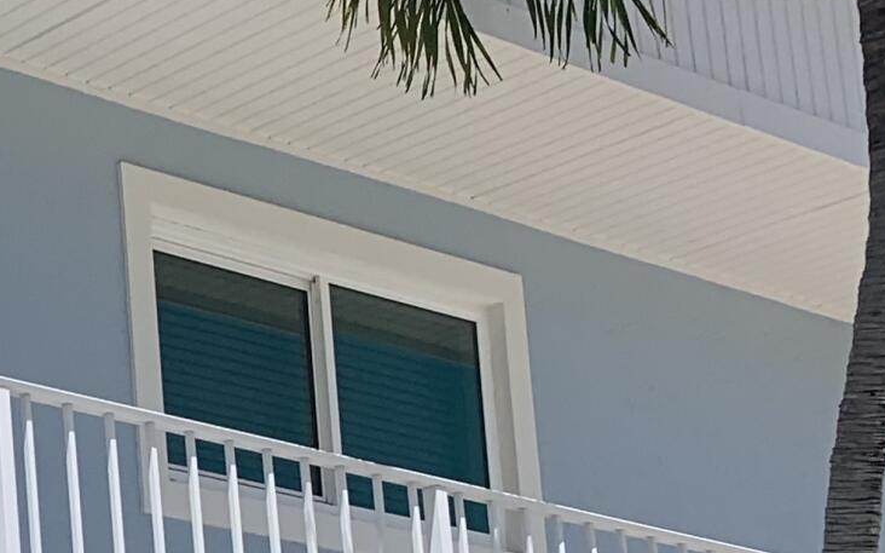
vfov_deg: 11.0
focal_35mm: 113
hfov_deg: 15.4
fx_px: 2725
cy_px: 908
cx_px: -788
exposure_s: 1/2994
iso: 25
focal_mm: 4.25
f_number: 1.8
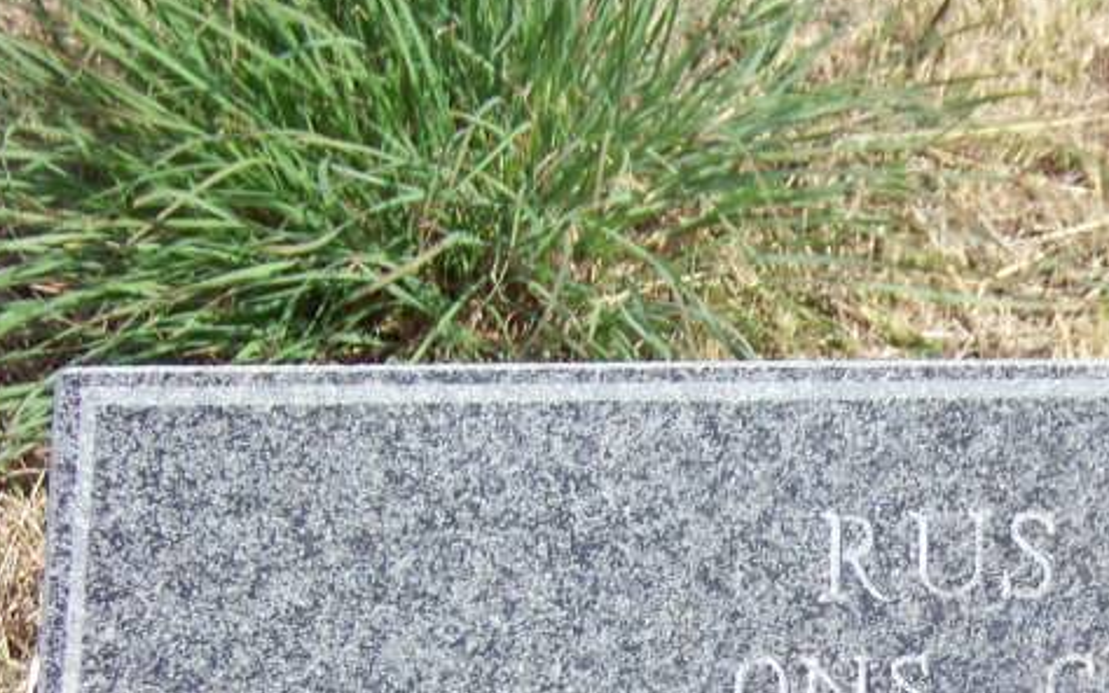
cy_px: 1037
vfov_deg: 6.9
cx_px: 1373
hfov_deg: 10.9
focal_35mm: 188
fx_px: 5681
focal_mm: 11.7
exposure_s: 1/400
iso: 64
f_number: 3.2
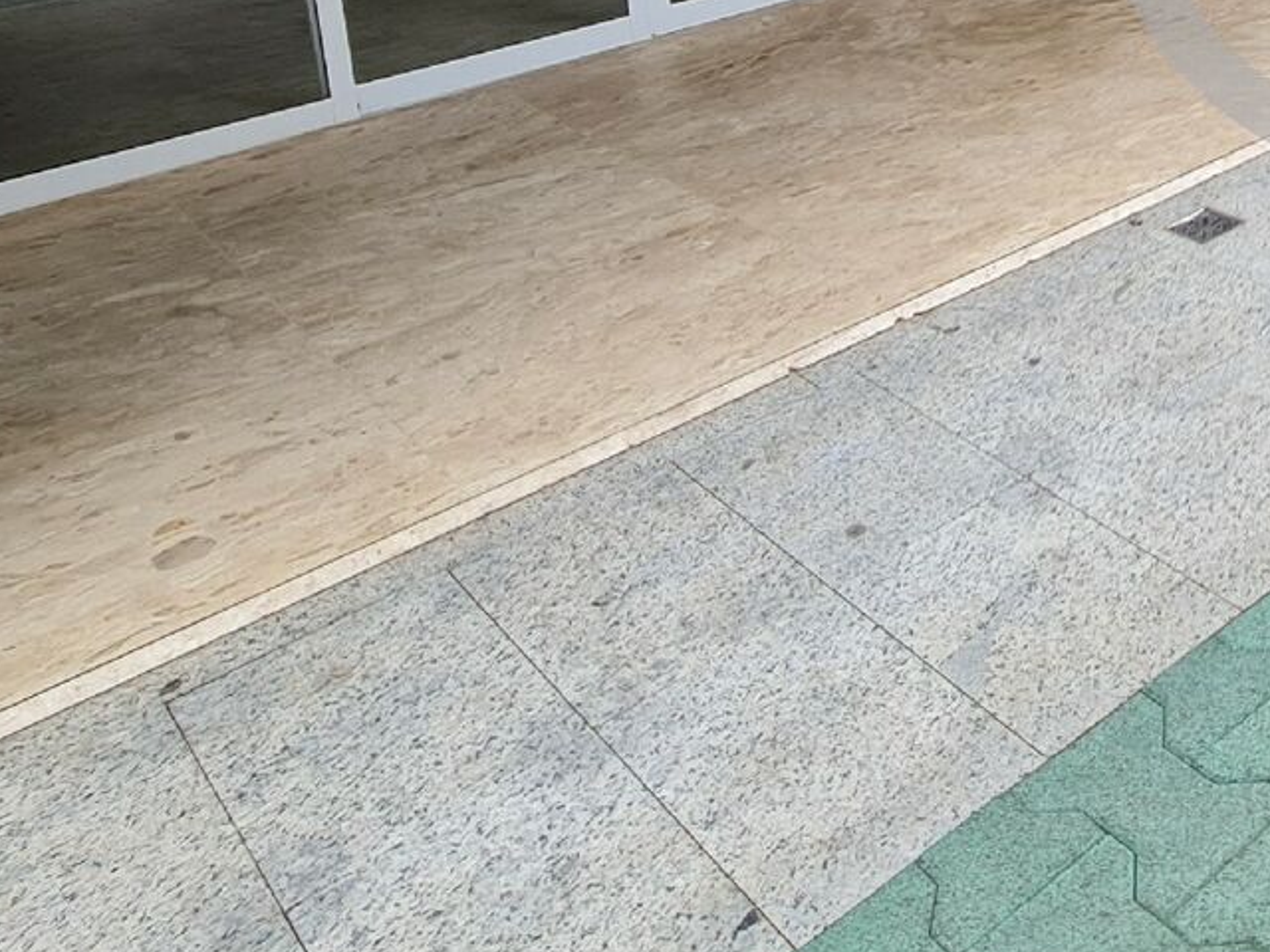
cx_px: 1445
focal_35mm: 39
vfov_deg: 31.4
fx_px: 1431
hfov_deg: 38.3
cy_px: -167
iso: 64
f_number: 2.2
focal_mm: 2.2
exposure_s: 1/331
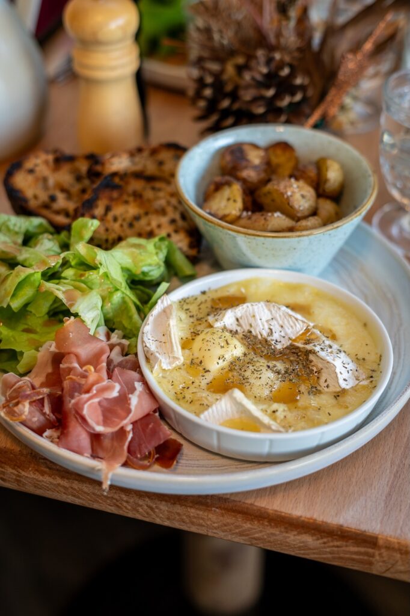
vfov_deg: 39.6
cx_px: 205
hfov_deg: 27.0
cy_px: 308
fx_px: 855
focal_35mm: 50
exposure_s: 1/50
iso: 320
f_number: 2.8
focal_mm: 50
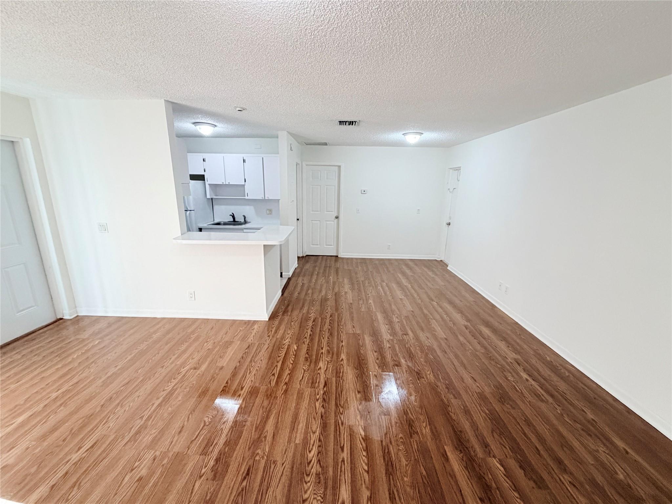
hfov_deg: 102.1
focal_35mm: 14
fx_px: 272
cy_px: 252
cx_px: 336
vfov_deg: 85.7
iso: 320
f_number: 2.2
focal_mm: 2.22
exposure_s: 1/120
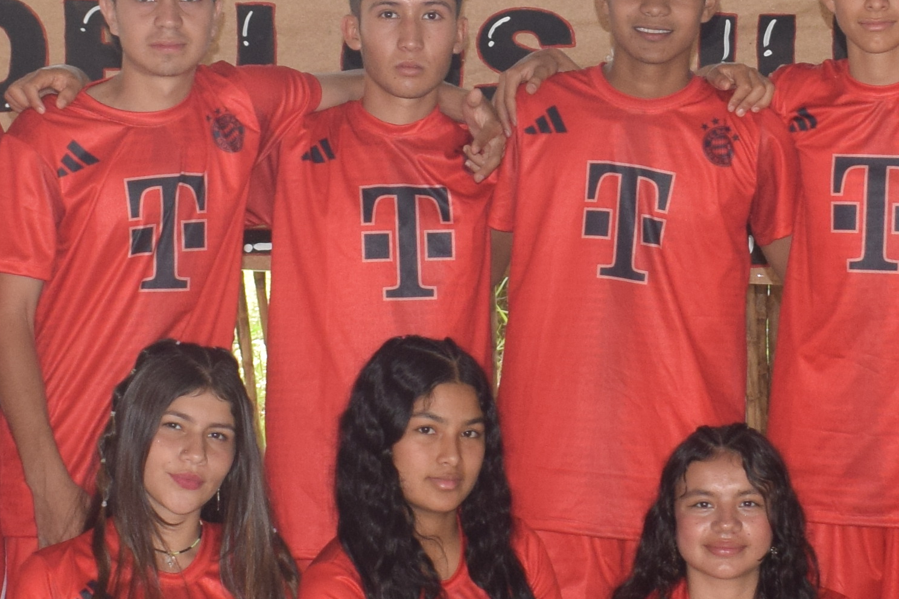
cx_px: 720
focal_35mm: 145
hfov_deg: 14.1
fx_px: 3620
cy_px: 318
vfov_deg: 9.5
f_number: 5.6
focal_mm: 24
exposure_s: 1/125
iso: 400
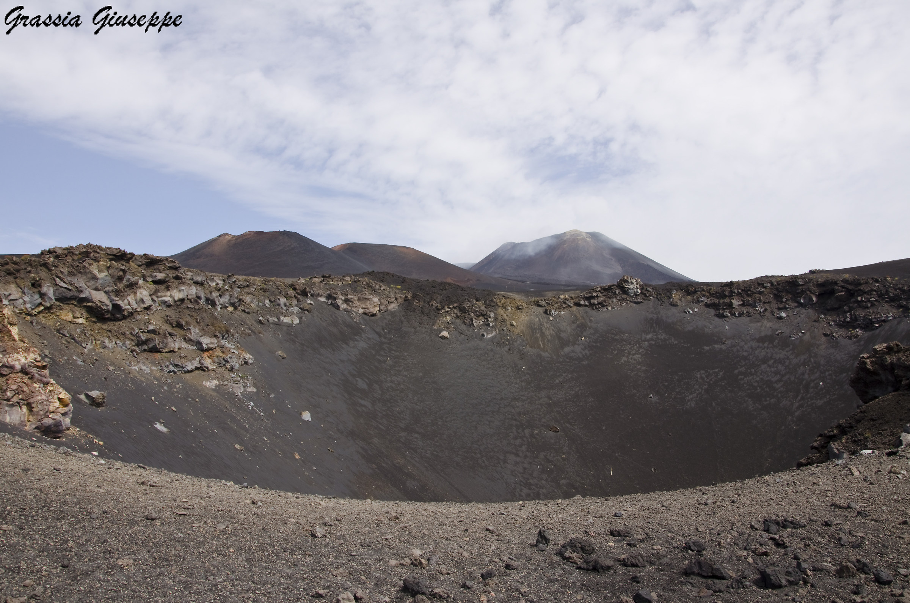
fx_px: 681
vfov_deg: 47.7
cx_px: 455
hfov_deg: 67.5
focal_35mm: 27
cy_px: 302
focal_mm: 18
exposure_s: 1/125
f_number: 10
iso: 100
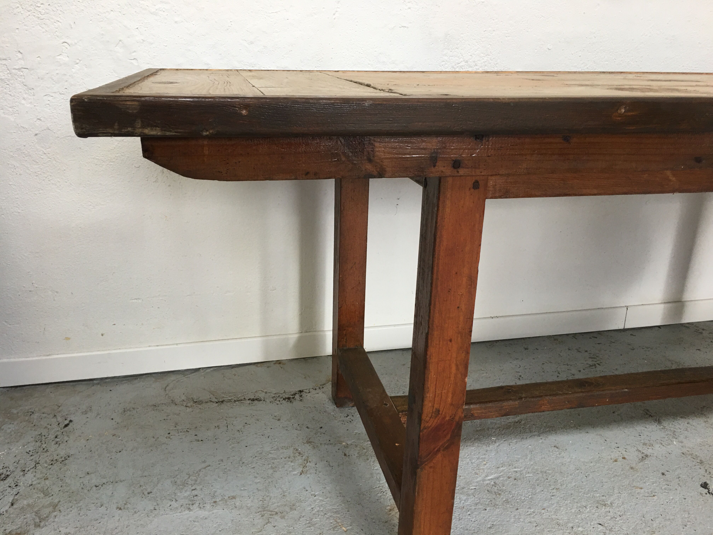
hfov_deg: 61.7
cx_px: 356
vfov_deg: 48.2
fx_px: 597
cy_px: 268
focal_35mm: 29
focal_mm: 4.15
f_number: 2.2
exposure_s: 1/33
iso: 50
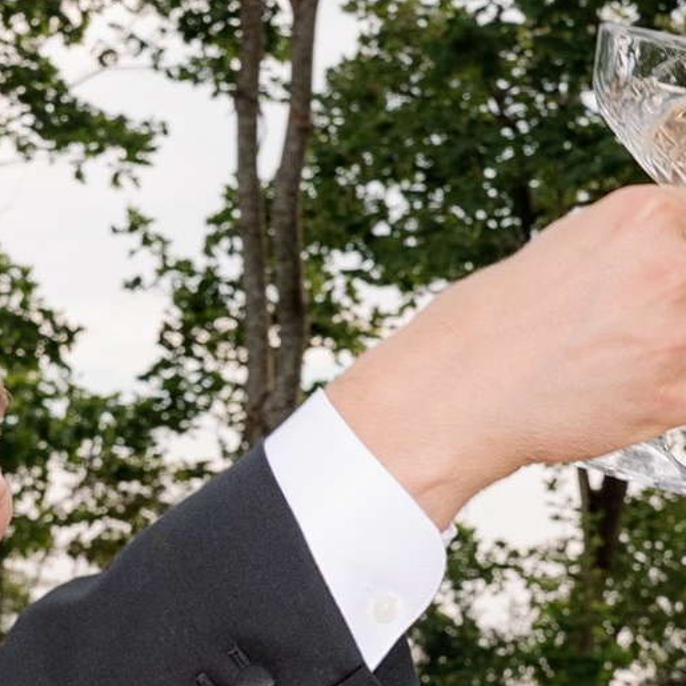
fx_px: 3834
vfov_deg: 10.0
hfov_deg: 10.2
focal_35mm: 171
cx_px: 420
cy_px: 923
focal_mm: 27
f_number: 7.1
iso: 100
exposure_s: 1/160
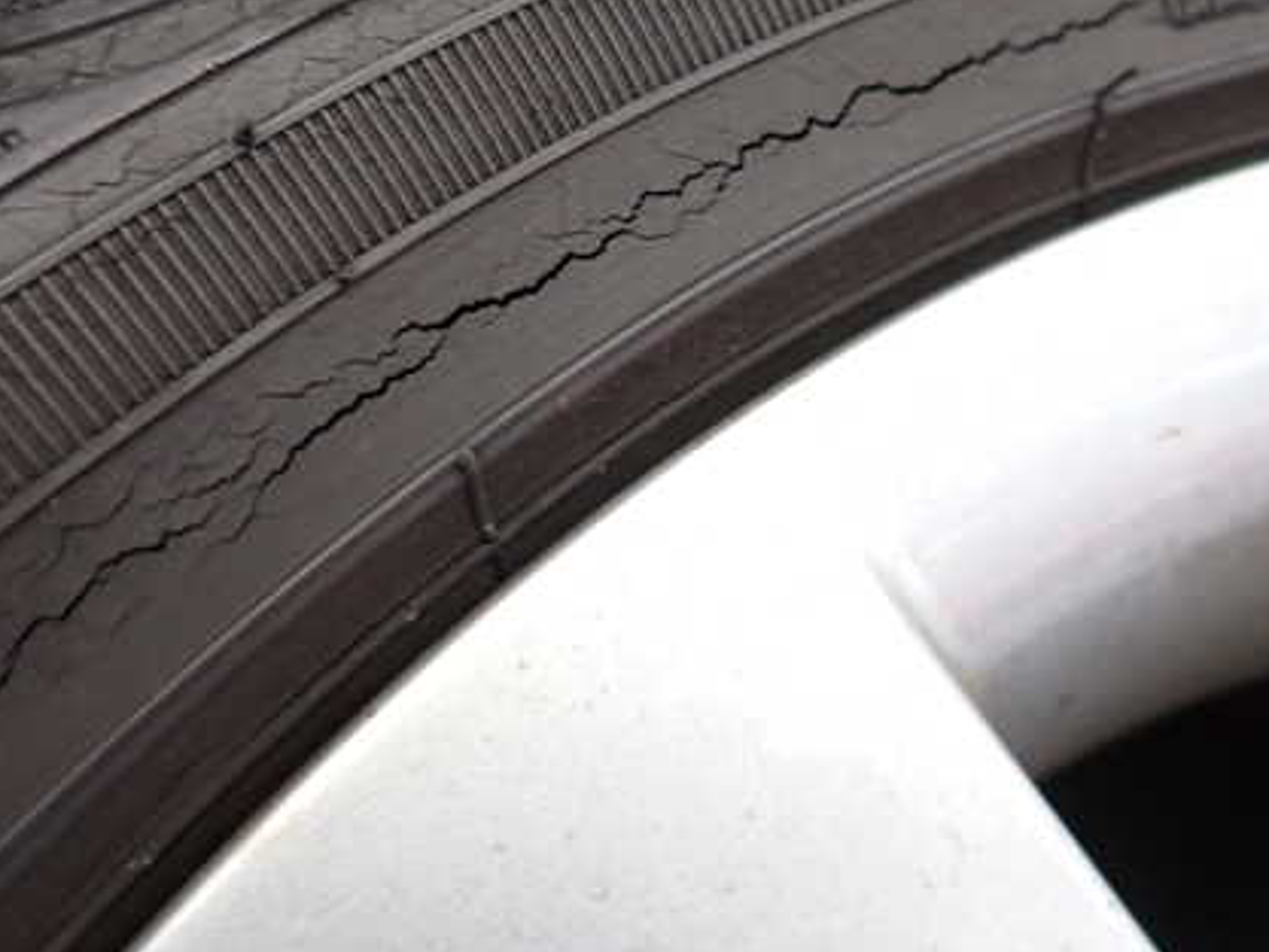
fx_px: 1320
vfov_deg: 39.4
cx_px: 560
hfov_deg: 51.2
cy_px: 356
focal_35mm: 36
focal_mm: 4.5
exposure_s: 1/30
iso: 400
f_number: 2
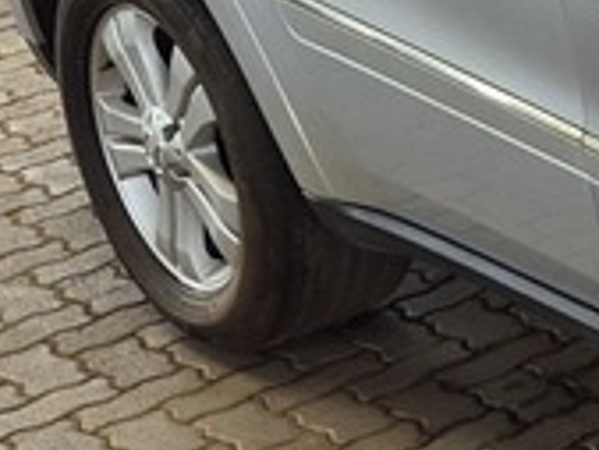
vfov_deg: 10.5
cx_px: 1521
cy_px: -92
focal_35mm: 139
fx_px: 2407
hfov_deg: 11.3
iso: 50
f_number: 1.8
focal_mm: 5.4
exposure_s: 1/180
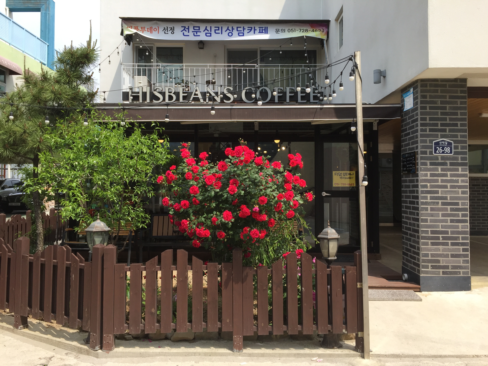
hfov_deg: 61.7
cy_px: 183
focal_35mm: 29
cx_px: 244
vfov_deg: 48.2
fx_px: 409
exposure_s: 1/920
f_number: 2.2
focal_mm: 4.15
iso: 32
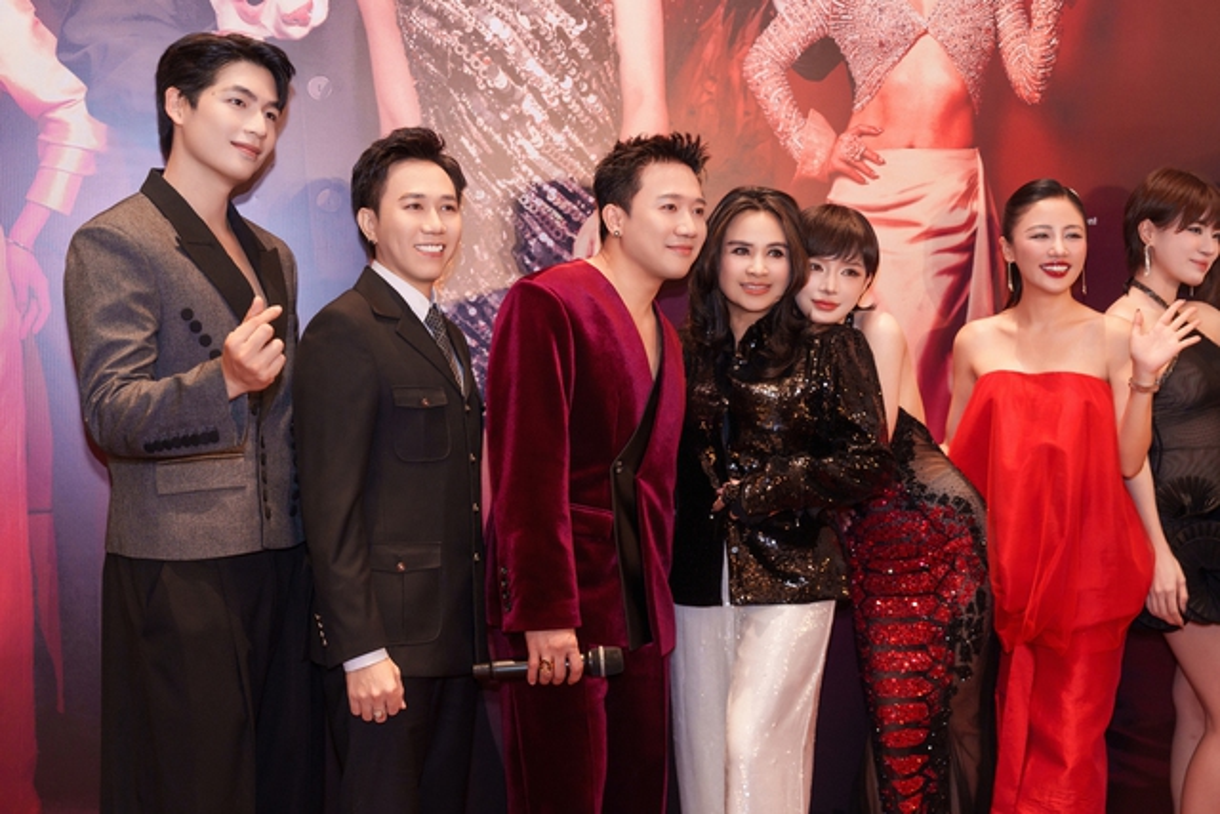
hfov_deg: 39.6
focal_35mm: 50
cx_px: 610
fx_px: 1695
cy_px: 407
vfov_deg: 27.0
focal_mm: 50
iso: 1250
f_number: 3.2
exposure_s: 1/160
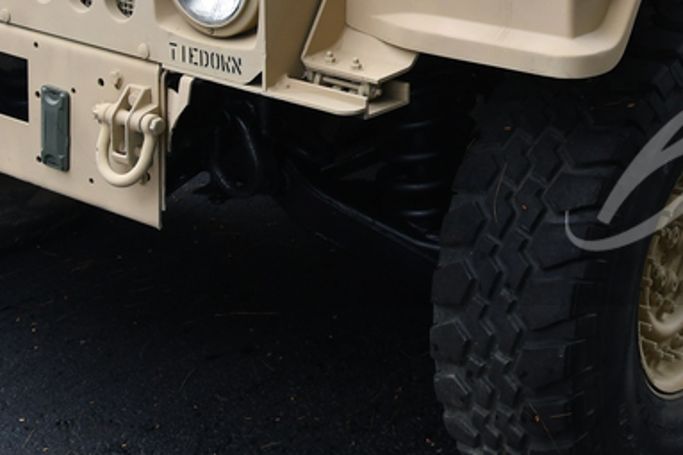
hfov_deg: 24.7
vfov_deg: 16.3
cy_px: -49
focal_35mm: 81
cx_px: 542
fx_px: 1536
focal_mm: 21
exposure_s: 1/250
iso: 400
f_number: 4.5
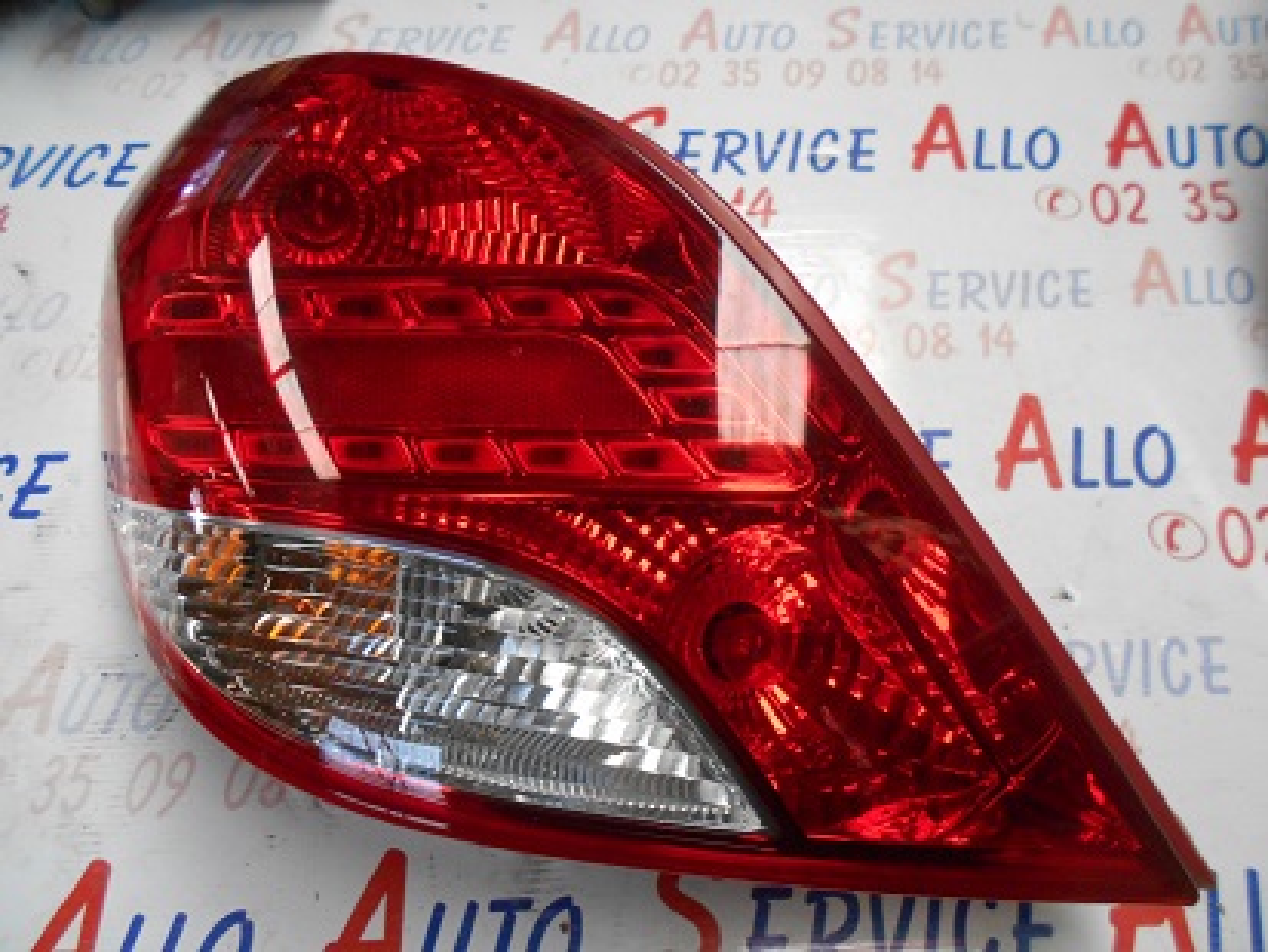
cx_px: 634
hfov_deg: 67.3
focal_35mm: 26
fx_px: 953
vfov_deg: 53.1
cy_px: 476
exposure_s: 1/25
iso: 400
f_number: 3.2
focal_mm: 4.6
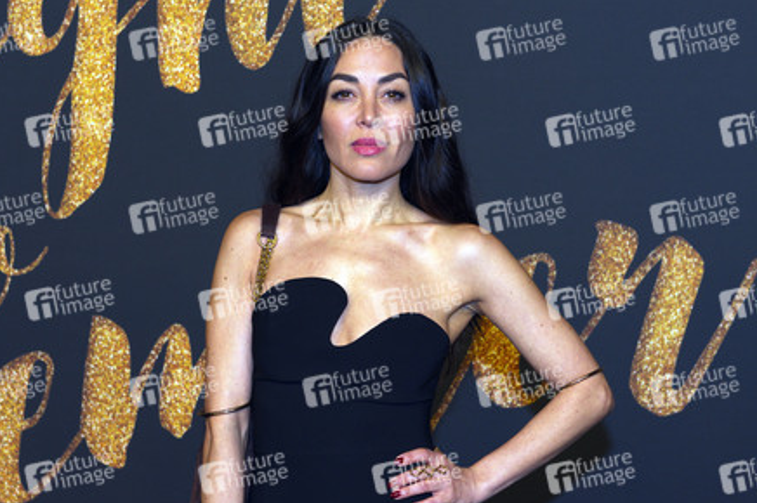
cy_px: 257
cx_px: 371
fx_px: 1261
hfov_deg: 33.4
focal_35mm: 60
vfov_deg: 22.6
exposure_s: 1/250
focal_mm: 58
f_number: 6.3
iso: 800
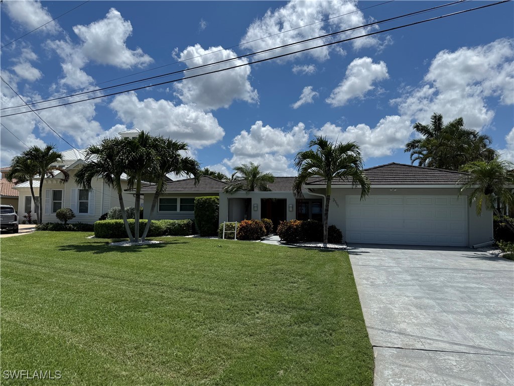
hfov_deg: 71.6
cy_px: 193
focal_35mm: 24
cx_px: 257
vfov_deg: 56.8
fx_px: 356
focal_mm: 6.76
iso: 80
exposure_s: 1/10417
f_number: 1.78
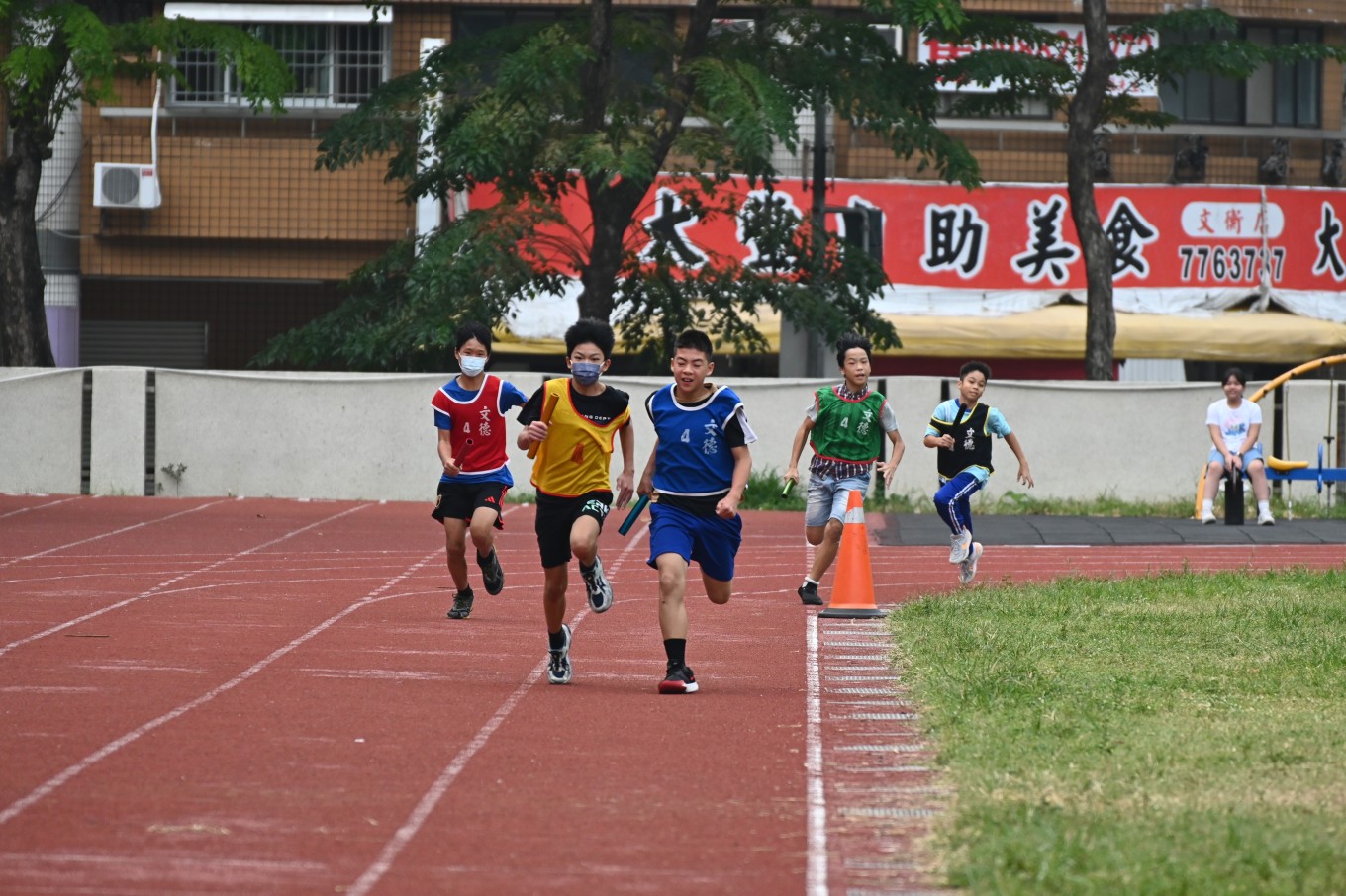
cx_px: 673
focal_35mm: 315
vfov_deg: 4.4
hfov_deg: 6.5
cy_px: 448
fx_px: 11774
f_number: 5.3
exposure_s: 1/1000
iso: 560
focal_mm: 210
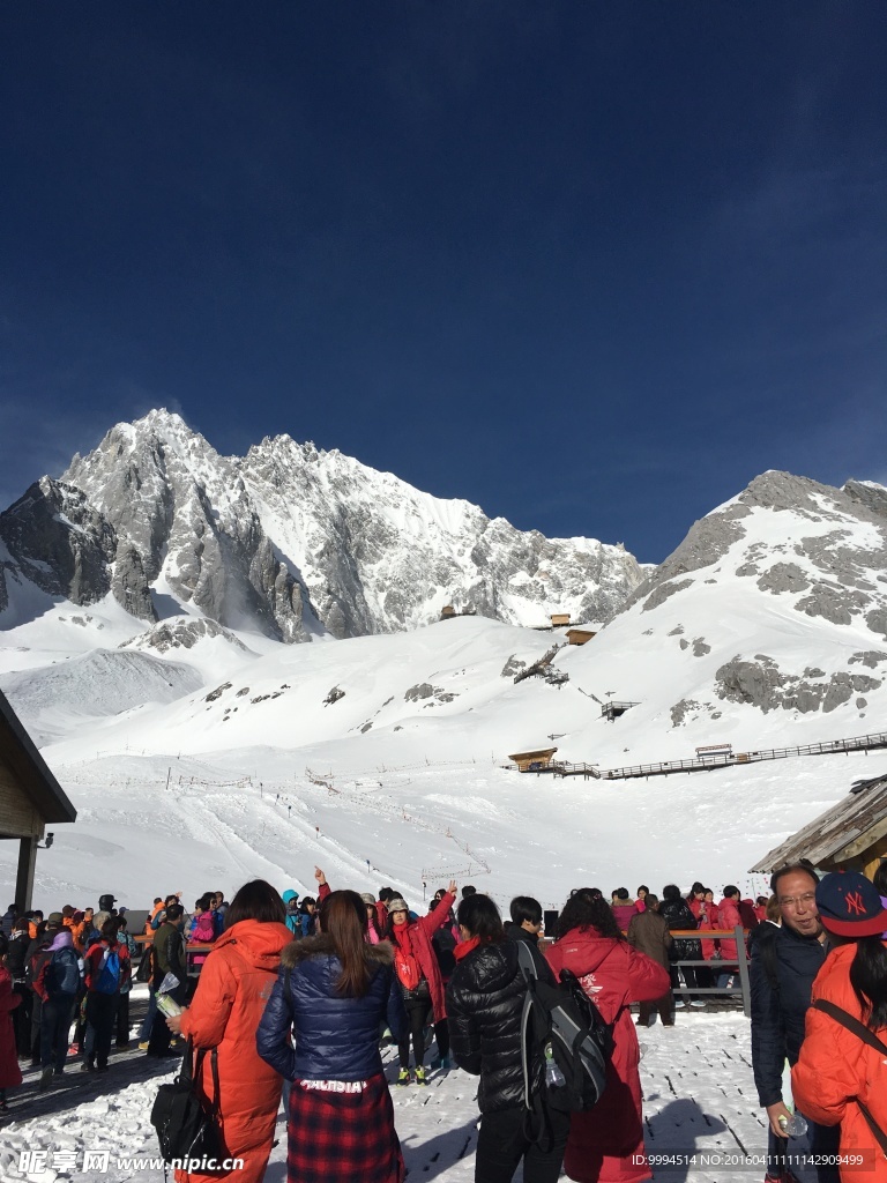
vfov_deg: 61.7
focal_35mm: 29
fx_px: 991
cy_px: 592
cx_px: 444
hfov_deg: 48.2
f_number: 2.2
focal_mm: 4.15
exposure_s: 1/5128
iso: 25
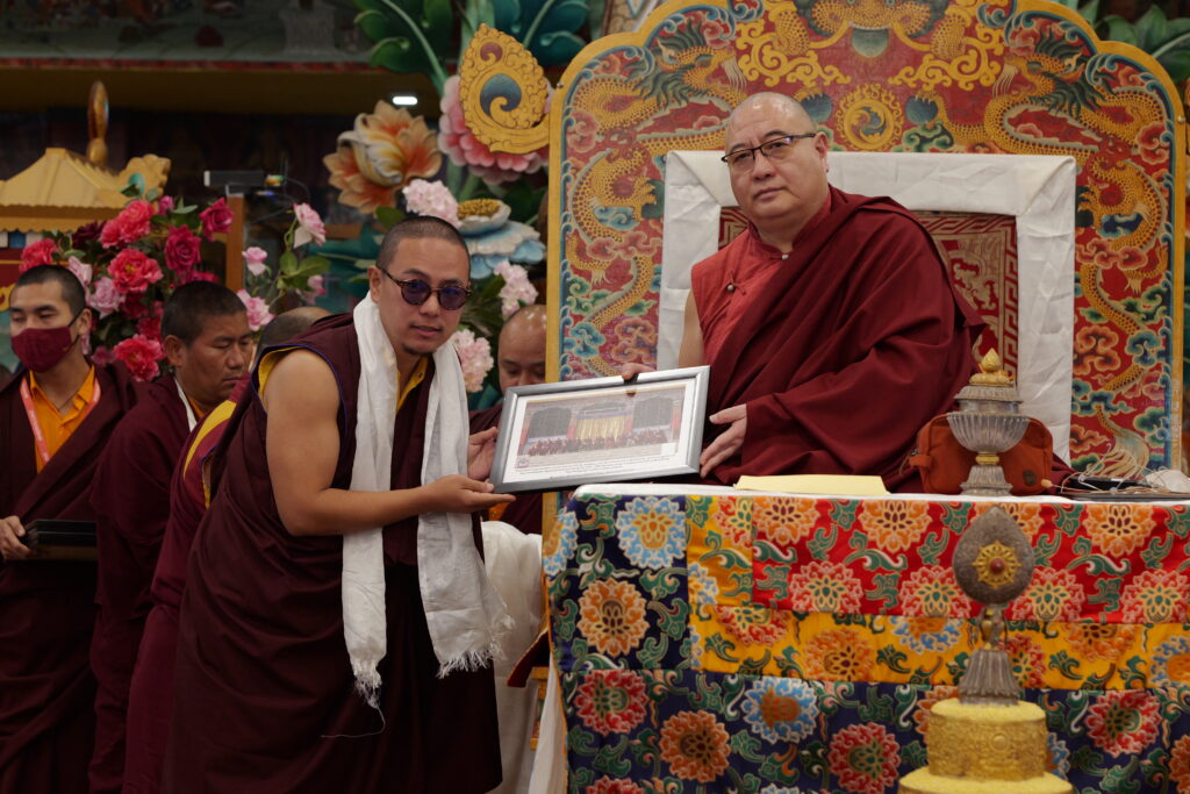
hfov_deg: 23.9
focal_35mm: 85
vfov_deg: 16.1
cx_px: 595
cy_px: 397
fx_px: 2810
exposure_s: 1/100
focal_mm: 85
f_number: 4.5
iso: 3200
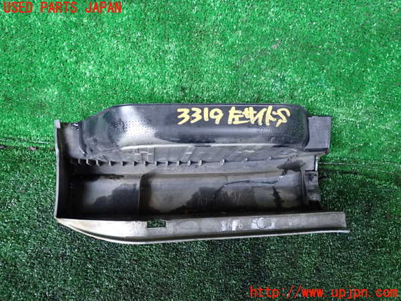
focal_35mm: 30
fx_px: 348
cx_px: 200
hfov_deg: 60.0
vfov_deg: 46.8
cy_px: 150
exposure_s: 1/30
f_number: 2.3
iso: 640
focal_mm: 5.4
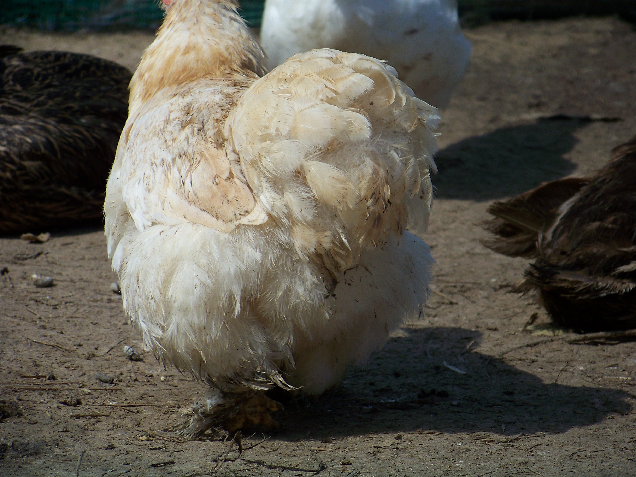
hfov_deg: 6.3
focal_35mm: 314
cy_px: 238
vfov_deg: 4.7
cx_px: 318
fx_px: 5769
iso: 64
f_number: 4
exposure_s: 1/800
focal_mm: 52.2
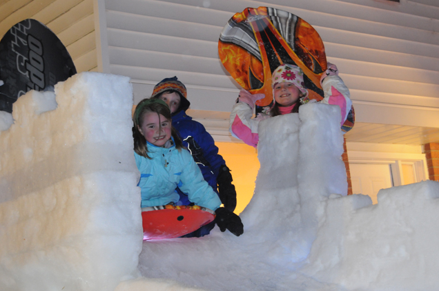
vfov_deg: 17.9
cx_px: 209
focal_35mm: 76
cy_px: 138
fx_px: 925
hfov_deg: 26.7
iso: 1600
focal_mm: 46
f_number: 5.6
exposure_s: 1/6
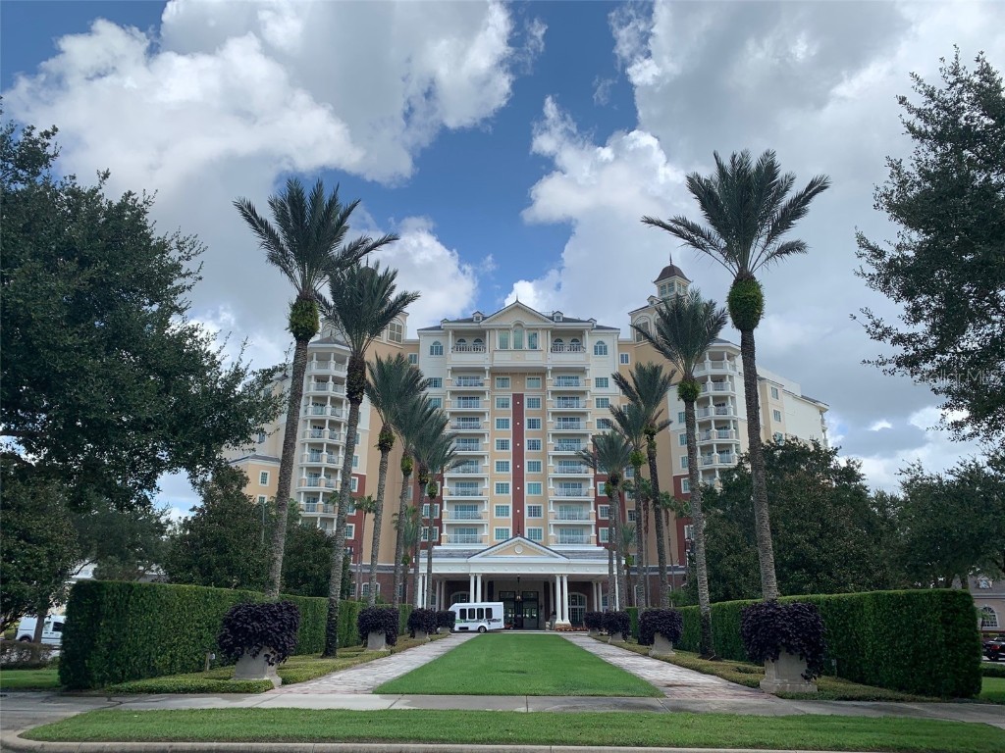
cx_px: 502
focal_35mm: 26
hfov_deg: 67.3
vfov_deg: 53.1
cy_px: 376
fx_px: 755
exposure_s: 1/2545
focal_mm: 4.25
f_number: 1.8
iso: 25
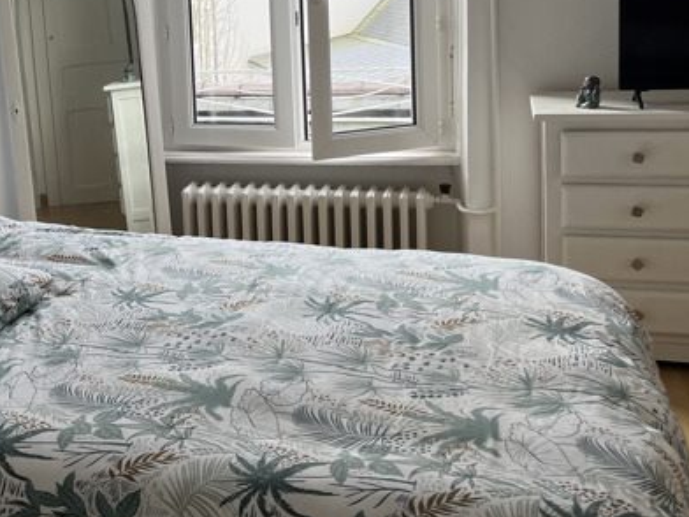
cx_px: 107
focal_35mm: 53
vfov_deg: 27.0
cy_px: 107
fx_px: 1055
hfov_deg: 34.7
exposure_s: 1/122
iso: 64
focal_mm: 5.1
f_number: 1.6
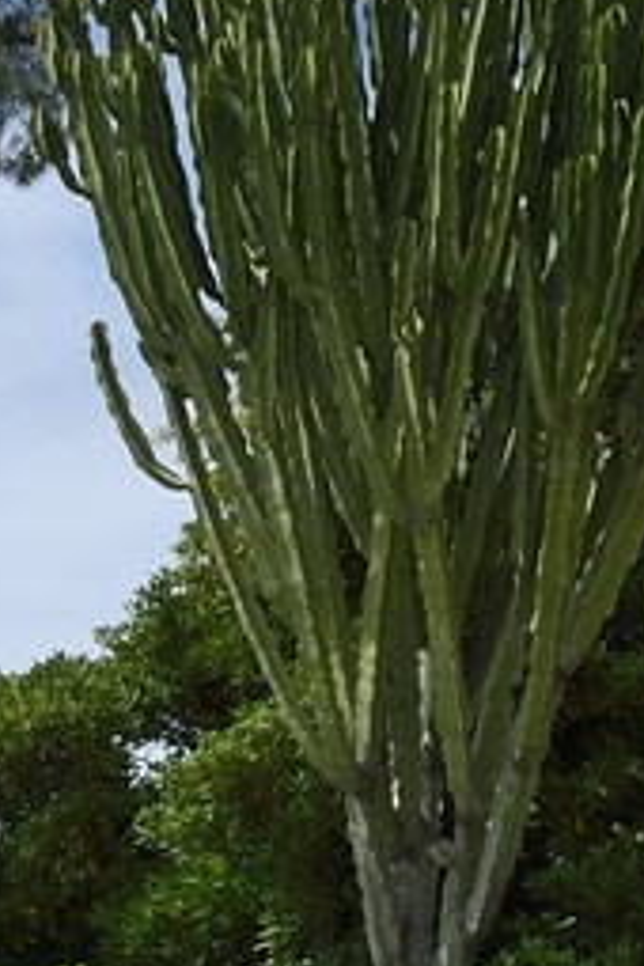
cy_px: -784
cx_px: 1623
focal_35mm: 201
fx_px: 5393
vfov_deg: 9.7
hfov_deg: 6.5
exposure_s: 1/250
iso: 200
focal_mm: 32
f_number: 14
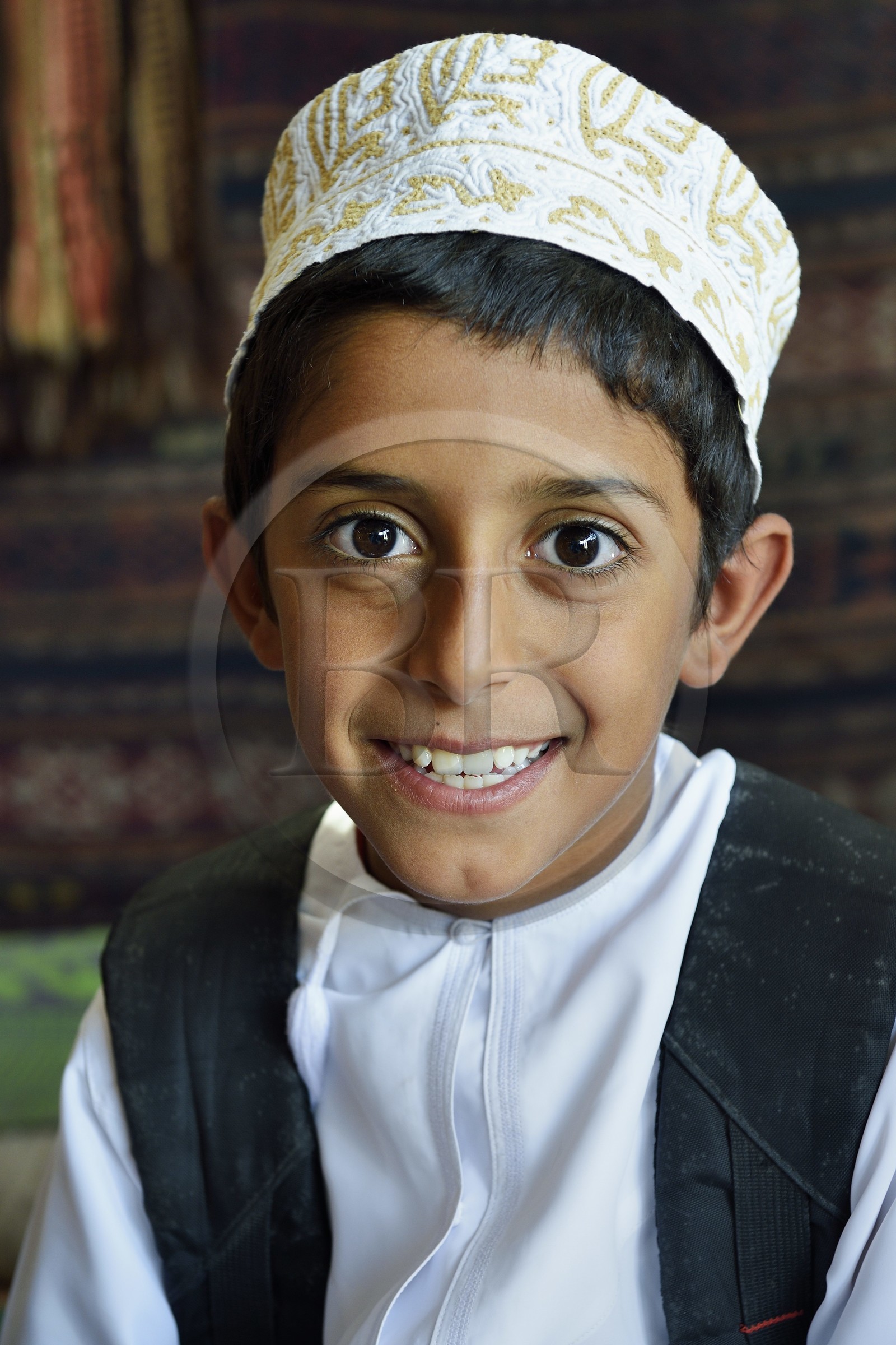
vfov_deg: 28.8
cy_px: 672
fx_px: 2613
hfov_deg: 19.5
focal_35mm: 70
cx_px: 448
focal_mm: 70
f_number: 5.6
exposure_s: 1/40
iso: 800
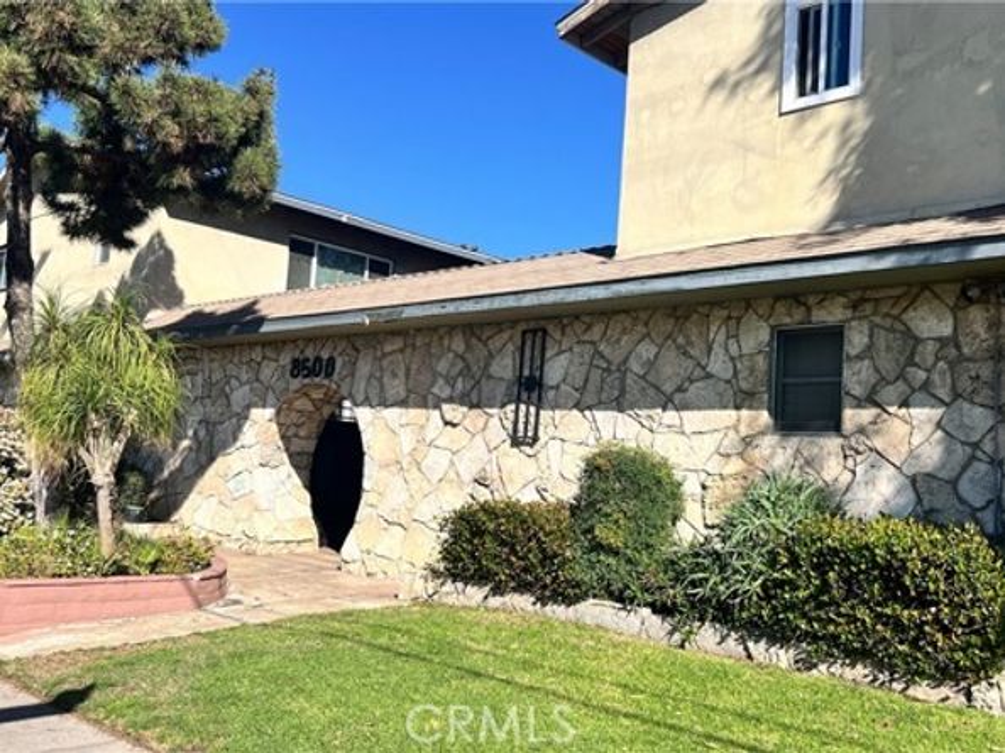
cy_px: 376
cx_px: 502
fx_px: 755
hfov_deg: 67.3
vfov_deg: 53.0
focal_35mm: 26
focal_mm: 5.7
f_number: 1.5
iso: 50
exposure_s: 1/4444
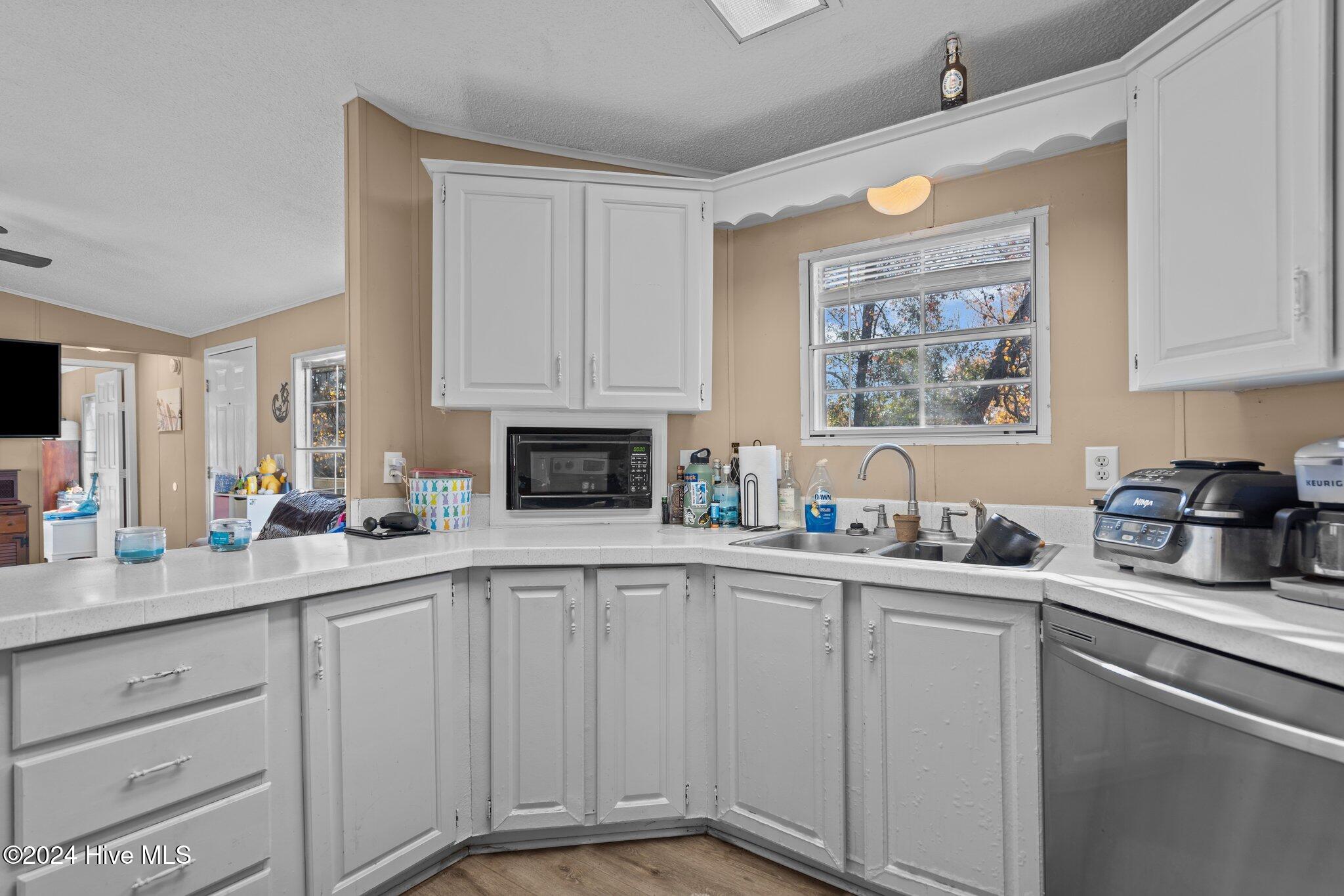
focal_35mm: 17
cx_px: 672
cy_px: 448
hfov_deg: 93.3
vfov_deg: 70.4
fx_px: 635
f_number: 4
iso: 400
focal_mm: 17
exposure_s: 1/13
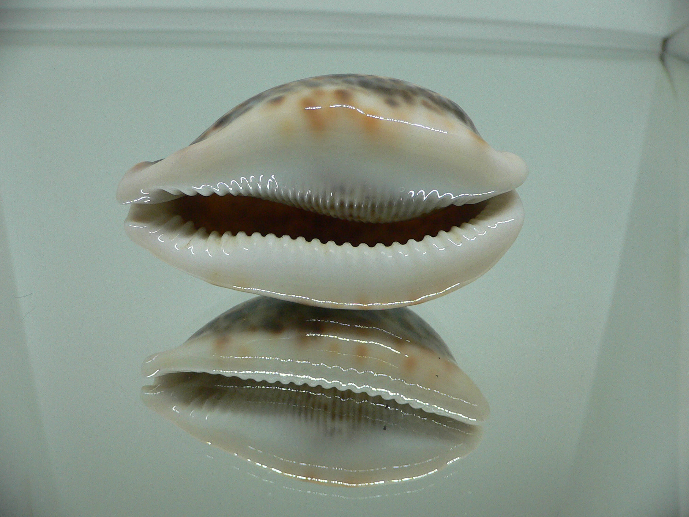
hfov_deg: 52.6
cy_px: 258
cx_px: 344
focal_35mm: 35
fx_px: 697
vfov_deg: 40.7
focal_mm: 4.6
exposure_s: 1/60
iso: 150
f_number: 2.8
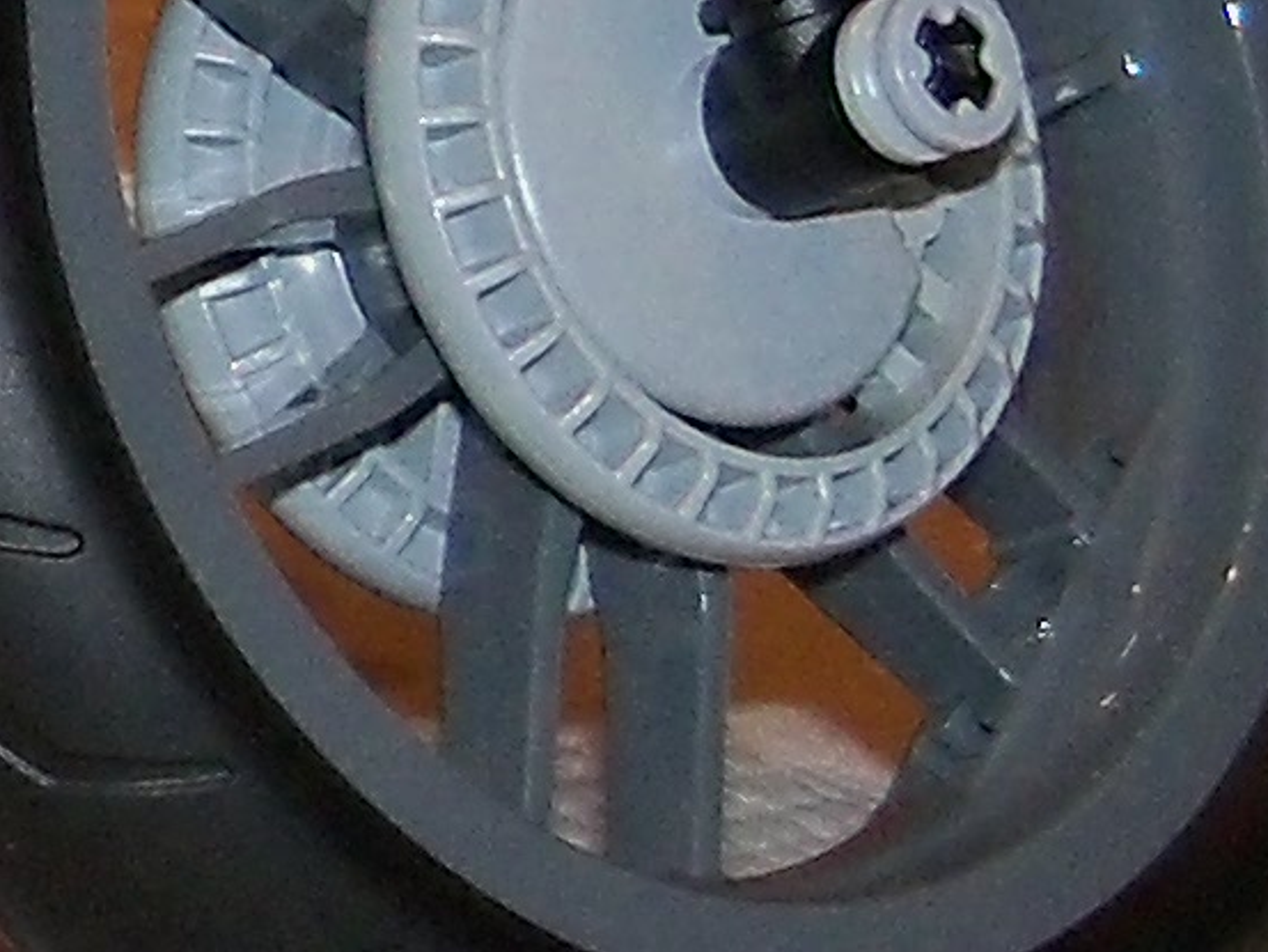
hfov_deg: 7.8
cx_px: -1986
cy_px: -131
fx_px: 8463
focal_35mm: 231
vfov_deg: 6.4
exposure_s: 1/30
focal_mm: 6.2
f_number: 3.5
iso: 200
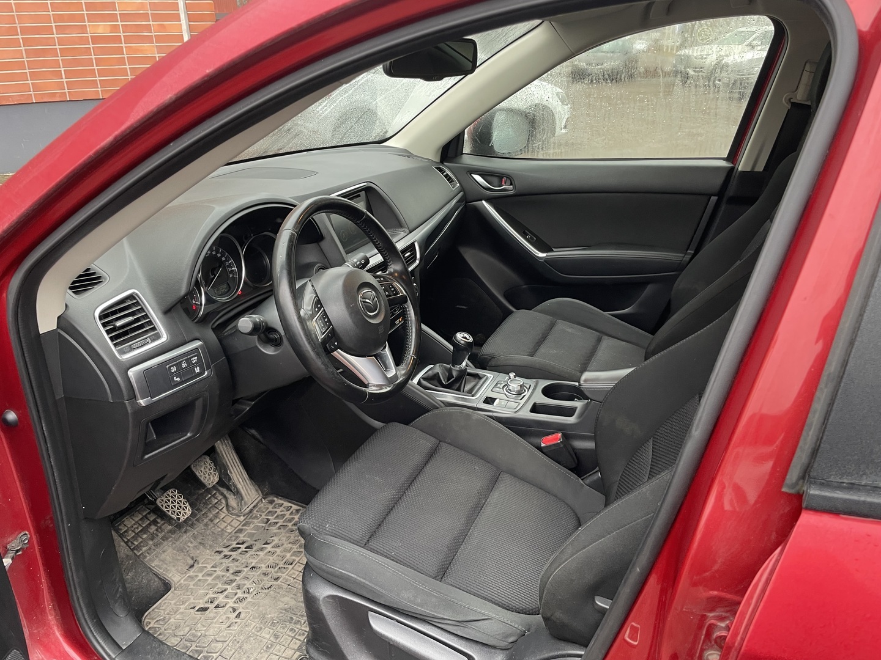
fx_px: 662
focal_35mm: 26
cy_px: 330
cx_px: 440
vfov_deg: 53.1
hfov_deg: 67.3
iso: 125
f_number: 1.6
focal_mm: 4.2
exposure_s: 1/60
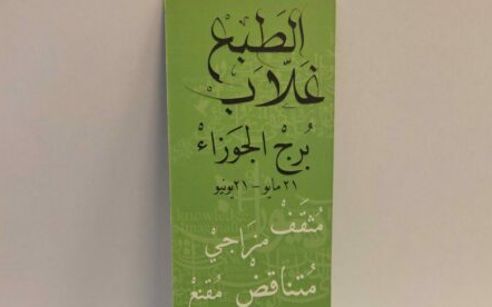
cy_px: 273
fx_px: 483
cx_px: 246
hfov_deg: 54.0
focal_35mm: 36
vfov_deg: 33.6
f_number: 1.8
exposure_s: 1/50
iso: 200
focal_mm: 5.23
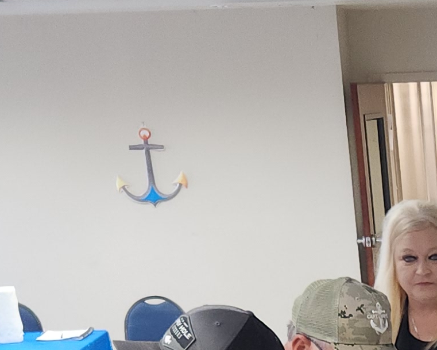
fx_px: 1526
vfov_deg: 12.0
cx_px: 601
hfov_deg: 15.4
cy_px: 638
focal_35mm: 118
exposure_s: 1/60
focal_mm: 5.4
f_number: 1.8
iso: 100
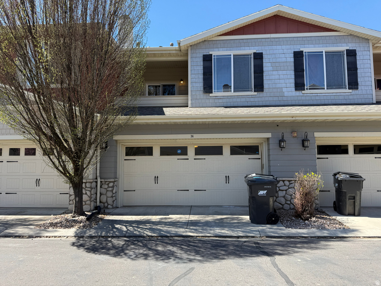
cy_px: 143
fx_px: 264
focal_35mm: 24
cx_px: 190
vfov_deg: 56.8
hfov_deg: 71.6
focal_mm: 6.76
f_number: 1.78
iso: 80
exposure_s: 1/1230
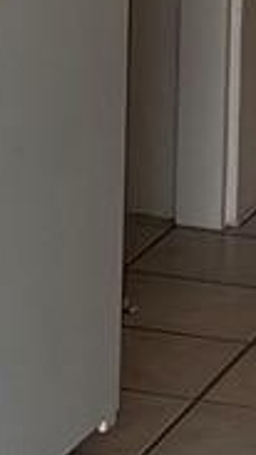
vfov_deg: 8.5
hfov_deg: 4.9
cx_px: -176
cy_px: -251
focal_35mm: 247
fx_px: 2979
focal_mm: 5.1
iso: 40
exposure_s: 1/169
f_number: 1.6
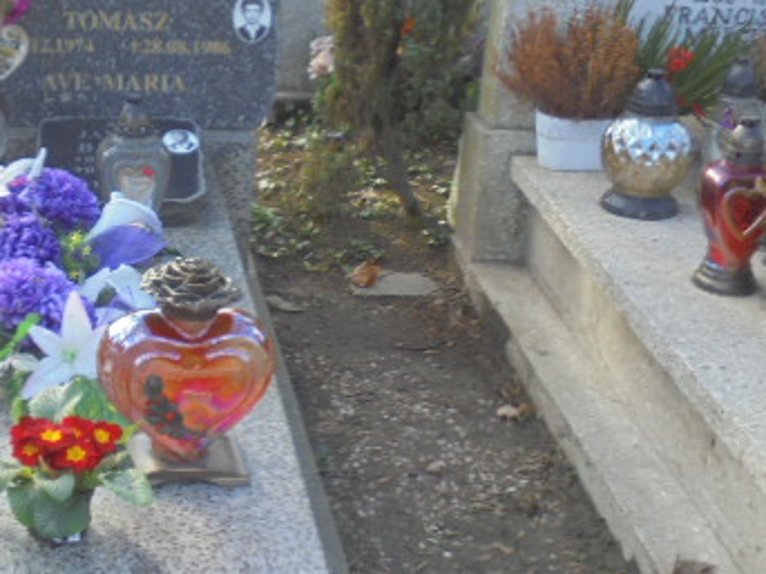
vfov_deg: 20.7
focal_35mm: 71
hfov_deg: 26.8
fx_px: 1571
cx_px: 134
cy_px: 228
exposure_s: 1/60
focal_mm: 6.9
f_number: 4.2
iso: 100
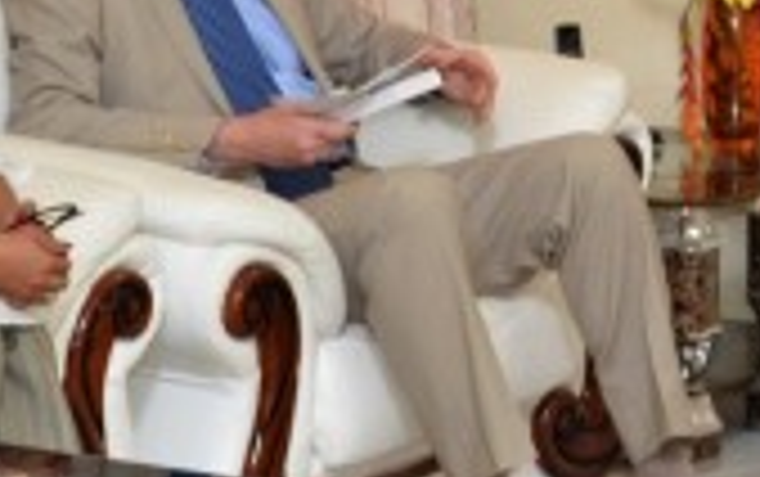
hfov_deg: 10.0
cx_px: 603
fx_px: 4312
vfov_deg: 6.2
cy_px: -274
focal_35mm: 208
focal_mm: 36
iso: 800
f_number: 4
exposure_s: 1/60
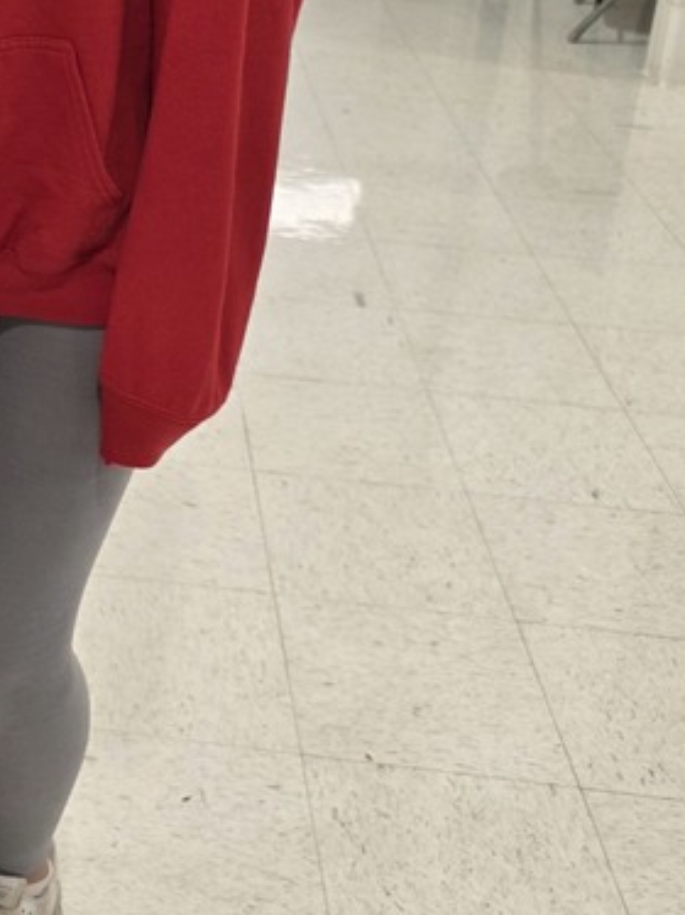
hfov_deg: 21.5
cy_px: 95
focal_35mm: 63
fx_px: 1664
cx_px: -152
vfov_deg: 29.5
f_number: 1.7
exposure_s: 1/180
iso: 200
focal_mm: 6.3
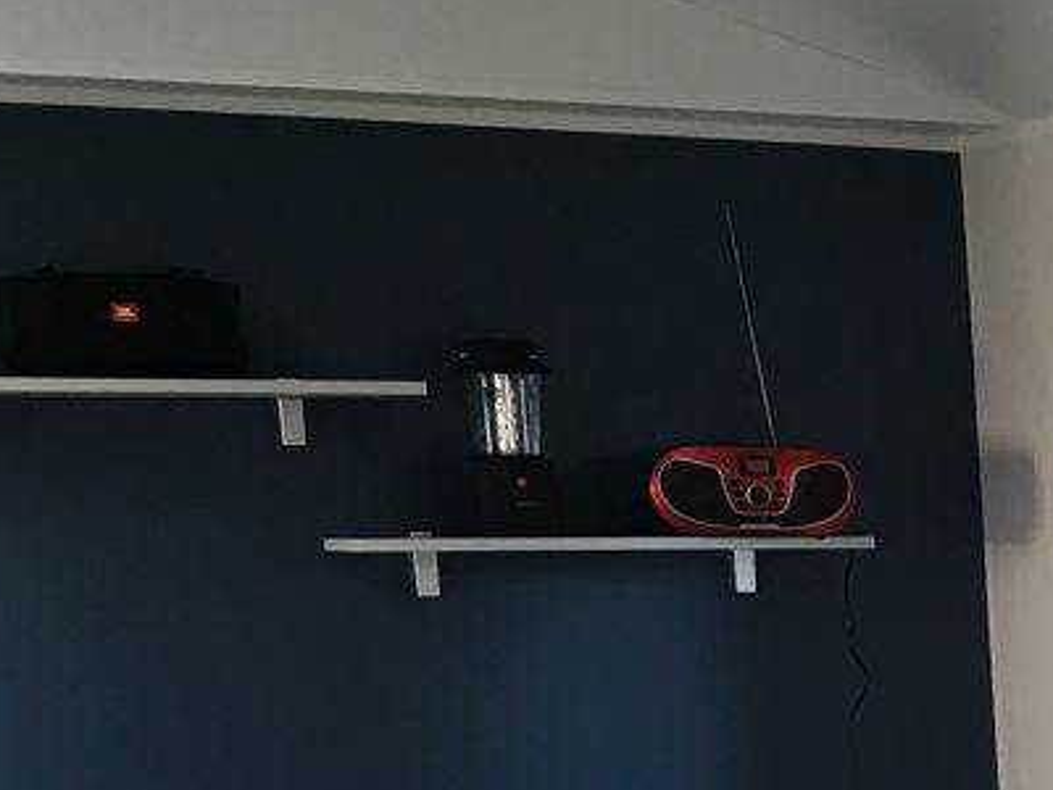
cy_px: 1338
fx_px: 3529
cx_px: 1727
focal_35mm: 116
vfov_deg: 11.9
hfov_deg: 15.3
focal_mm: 4.15
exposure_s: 1/33
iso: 25
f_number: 2.2
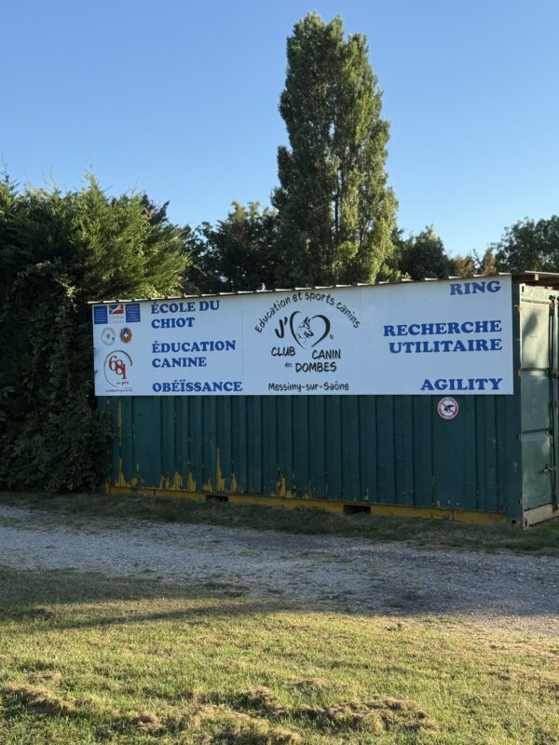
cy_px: 372
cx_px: 280
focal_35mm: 48
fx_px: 1034
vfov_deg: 39.7
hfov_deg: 30.3
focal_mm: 6.76
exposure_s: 1/1456
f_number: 1.78
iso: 64
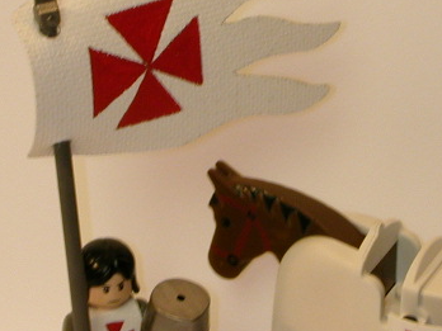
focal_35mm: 160
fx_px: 2043
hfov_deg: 12.3
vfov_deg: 9.3
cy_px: 186
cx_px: 282
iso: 158
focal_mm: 13.3
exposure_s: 1/9.7
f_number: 7.1
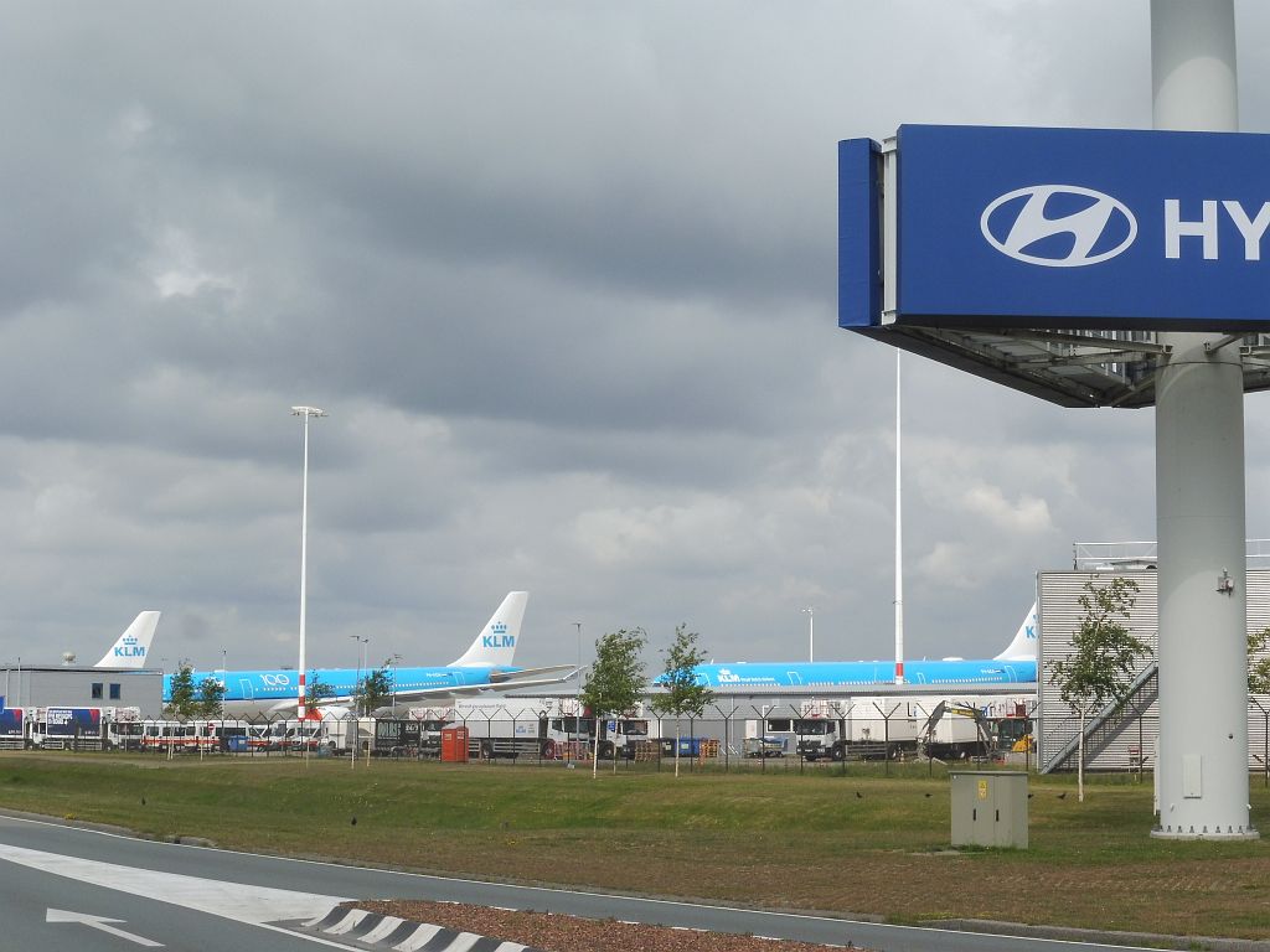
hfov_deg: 24.7
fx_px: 2898
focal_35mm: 79
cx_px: 635
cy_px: 476
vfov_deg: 18.7
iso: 100
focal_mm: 14.2
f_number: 6.3
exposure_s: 1/500
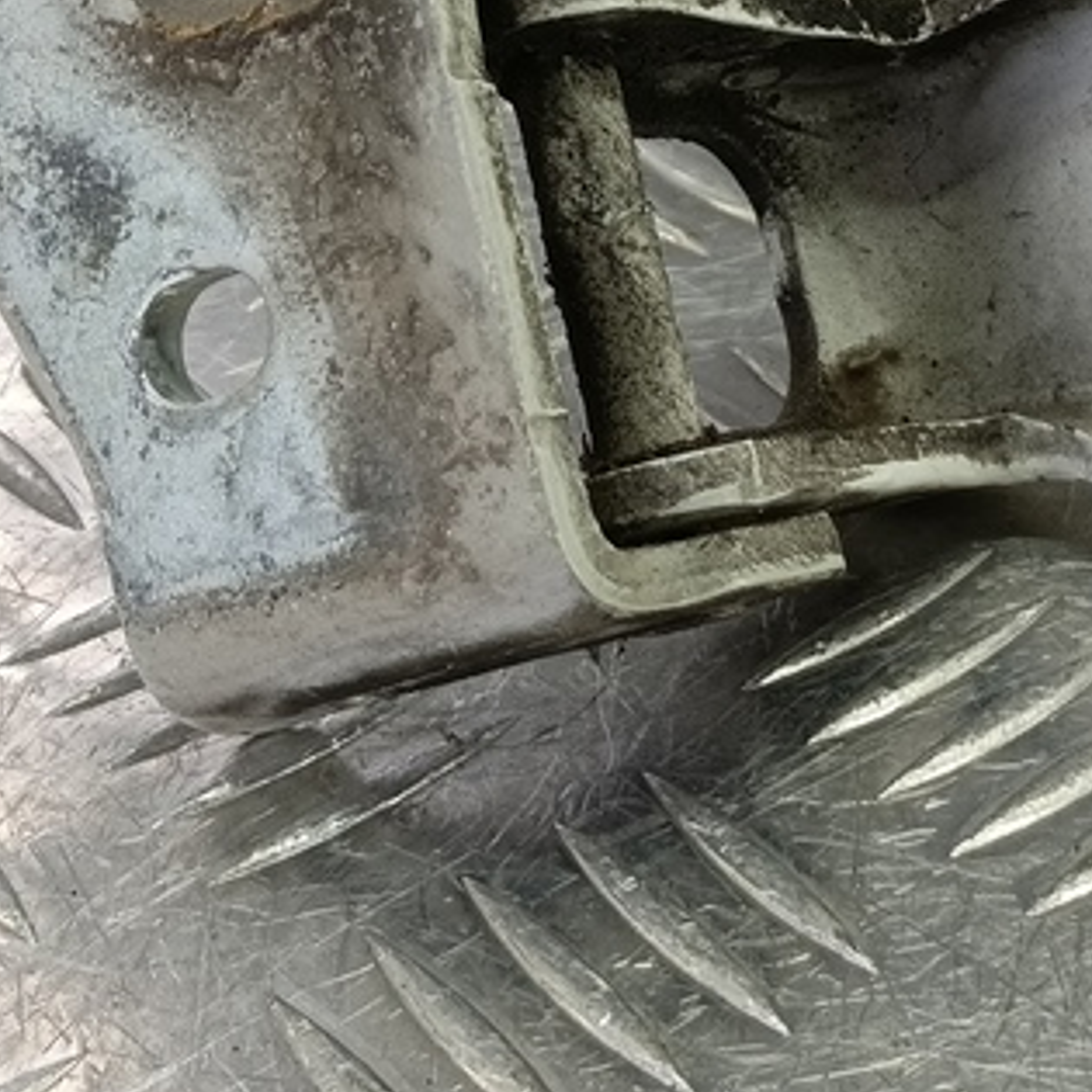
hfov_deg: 25.4
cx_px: 943
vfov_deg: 25.8
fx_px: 2356
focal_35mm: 66
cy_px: 270
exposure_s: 1/50
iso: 130
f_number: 1.6
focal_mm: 4.11
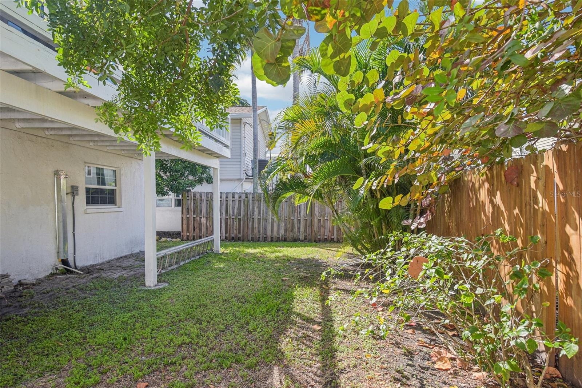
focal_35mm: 21
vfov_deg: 59.5
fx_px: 339
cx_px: 291
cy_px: 194
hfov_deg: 81.2
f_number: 8
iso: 400
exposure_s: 1/500
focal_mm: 21
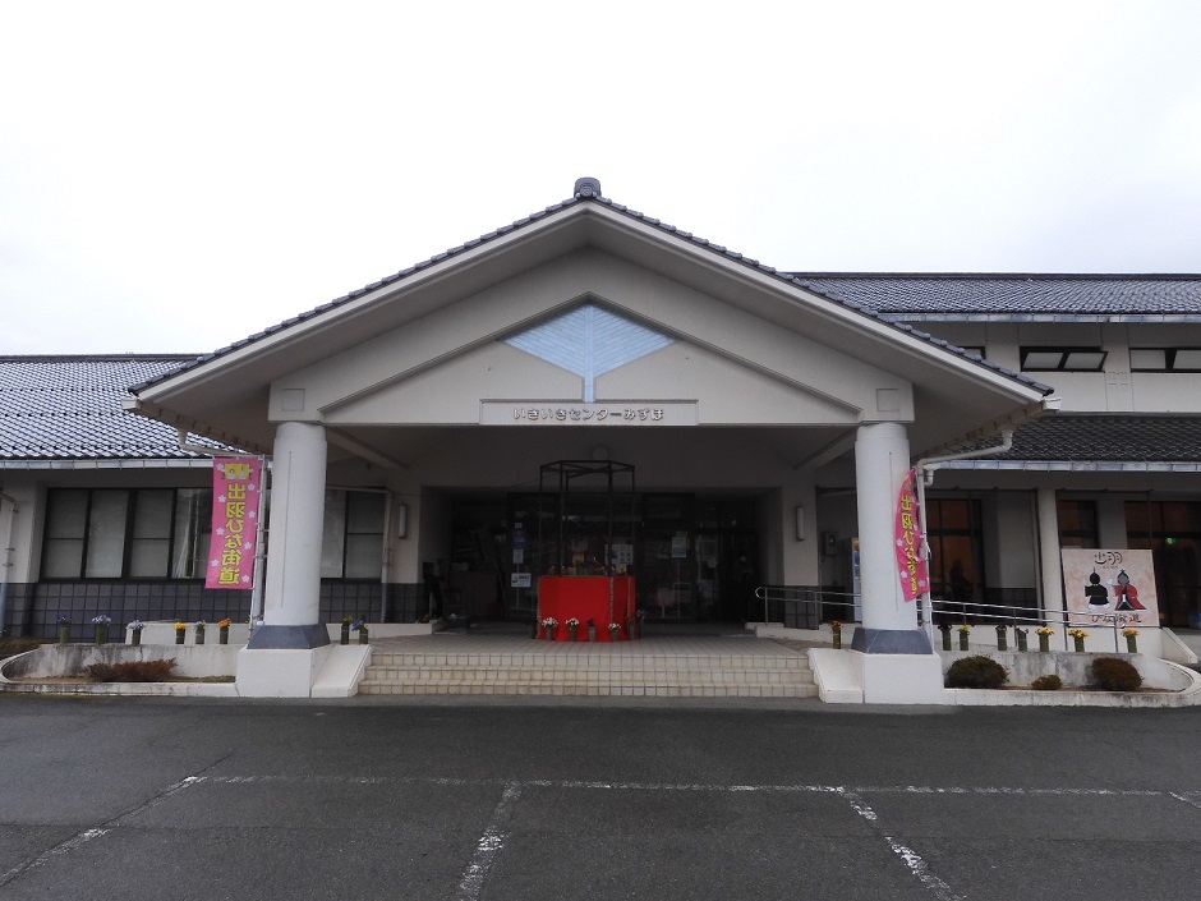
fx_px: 833
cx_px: 600
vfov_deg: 56.8
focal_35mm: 24
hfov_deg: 71.6
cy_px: 450
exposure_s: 1/200
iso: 100
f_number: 3.4
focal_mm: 4.3
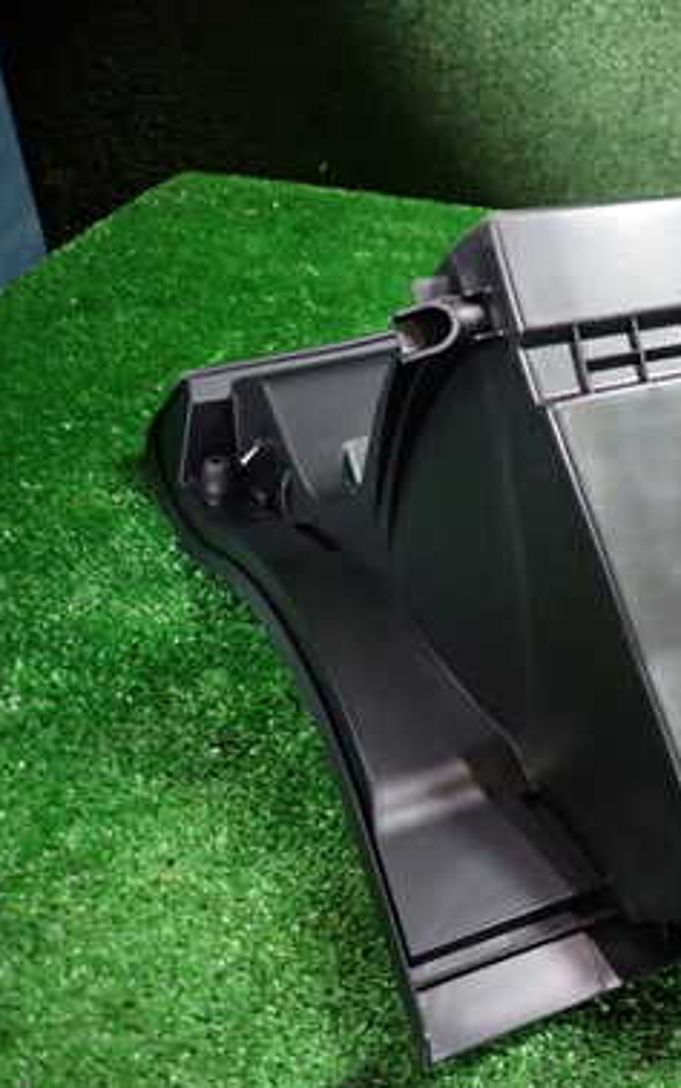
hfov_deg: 26.8
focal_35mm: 42
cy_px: 554
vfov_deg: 47.2
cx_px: 836
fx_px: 1247
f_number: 2
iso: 250
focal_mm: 4.5
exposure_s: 1/30
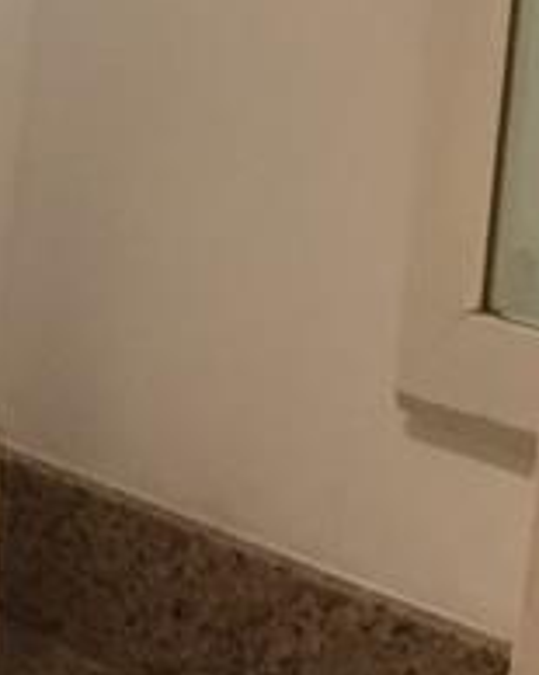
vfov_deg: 11.0
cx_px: -842
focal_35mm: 175
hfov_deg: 8.0
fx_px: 3492
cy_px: 515
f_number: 2.2
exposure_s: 1/60
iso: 32
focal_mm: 4.15
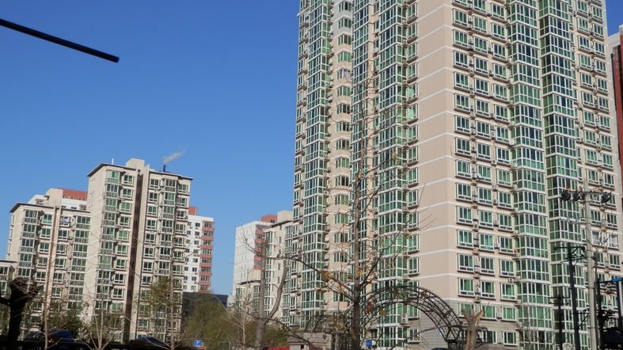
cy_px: 194
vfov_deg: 29.0
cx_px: 310
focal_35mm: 41
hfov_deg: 49.4
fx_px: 677
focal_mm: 6.6
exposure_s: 1/200
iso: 80
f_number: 10.1
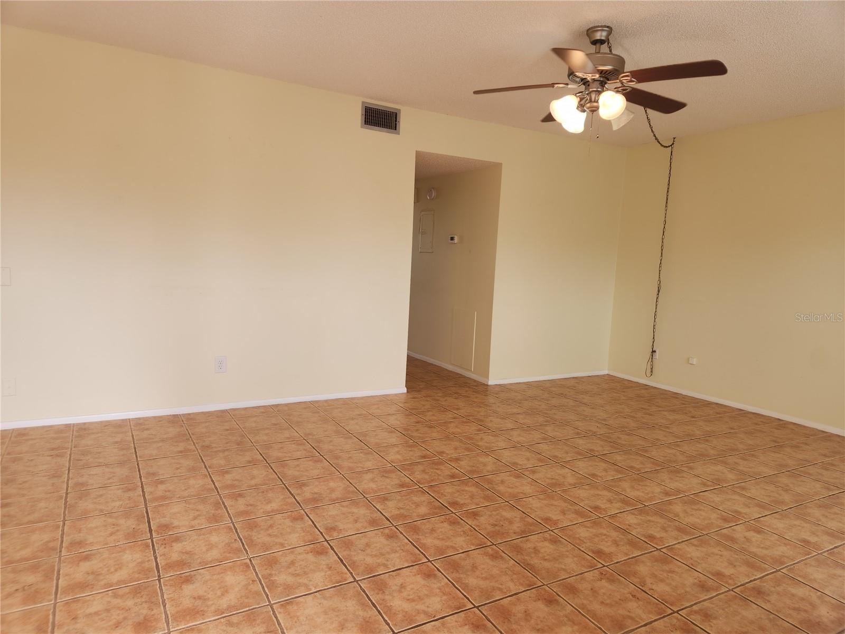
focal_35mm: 23
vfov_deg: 58.9
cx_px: 422
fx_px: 561
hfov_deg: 73.9
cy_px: 317
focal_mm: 5.4
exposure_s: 1/120
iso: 25
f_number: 1.8
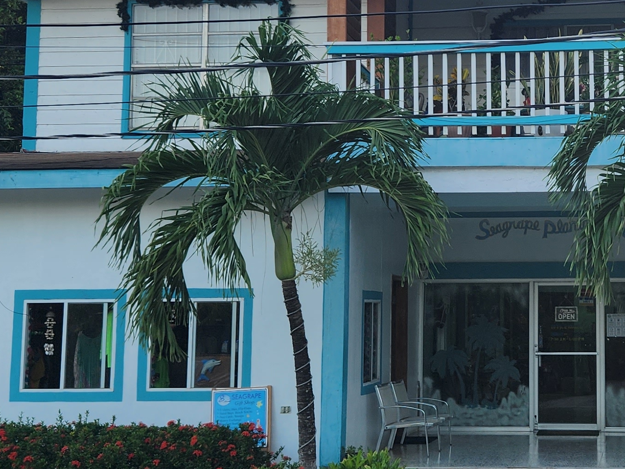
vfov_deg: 21.6
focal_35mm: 68
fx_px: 1228
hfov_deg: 27.8
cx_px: 521
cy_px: 197
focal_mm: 5.4
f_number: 1.8
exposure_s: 1/273
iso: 20
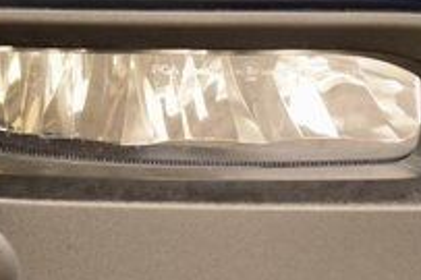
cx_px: 212
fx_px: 3868
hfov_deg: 6.2
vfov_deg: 4.1
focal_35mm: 331
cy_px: 165
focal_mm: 70
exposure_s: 1/30
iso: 1600
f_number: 4
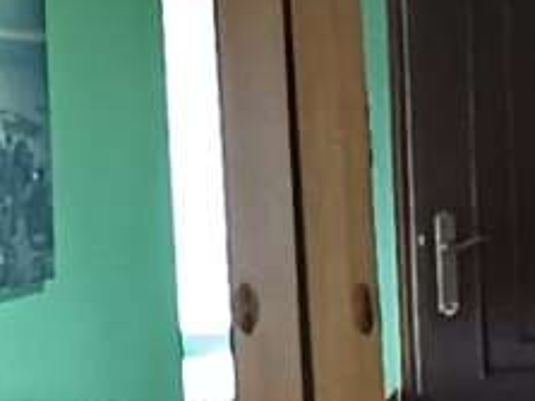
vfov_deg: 10.0
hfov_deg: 13.3
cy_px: 136
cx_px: 182
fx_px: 2286
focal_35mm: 148
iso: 568
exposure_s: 1/25
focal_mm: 1.65
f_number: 2.2
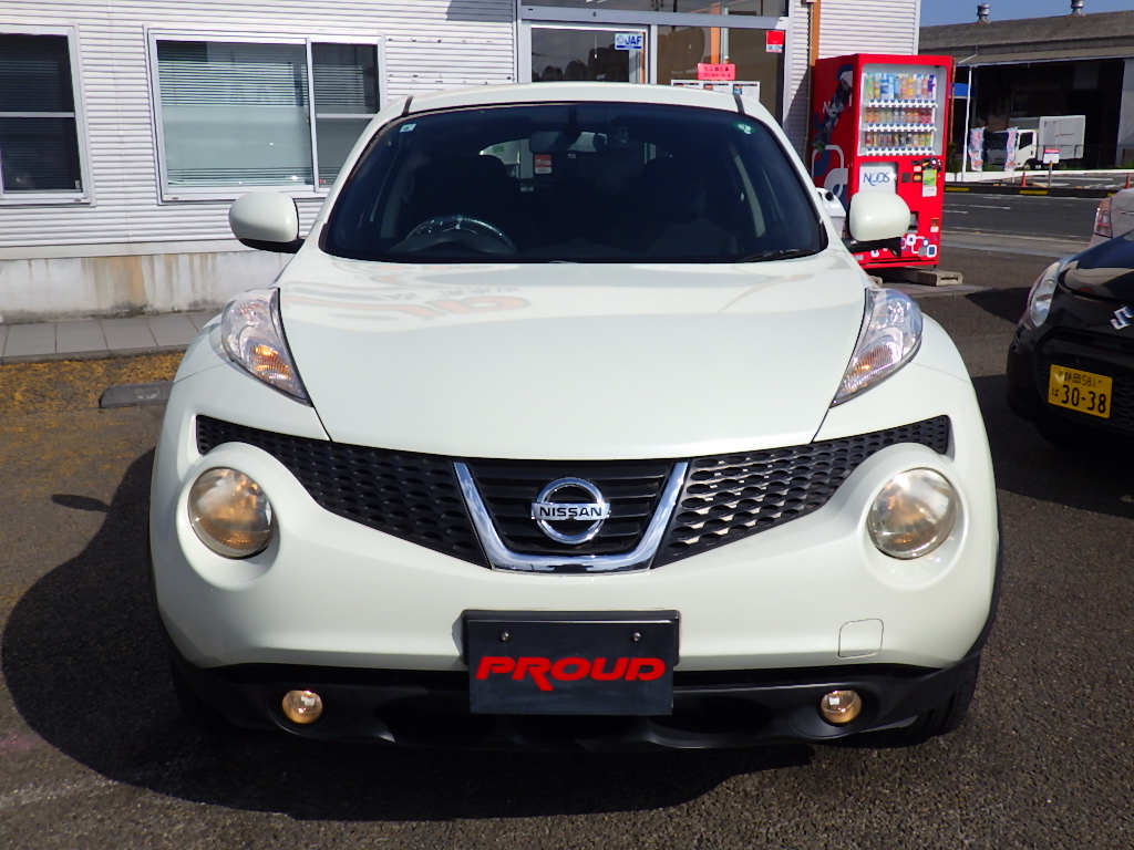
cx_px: 567
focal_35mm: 34
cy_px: 425
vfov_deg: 41.8
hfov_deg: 54.0
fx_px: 1114
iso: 125
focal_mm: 6.1
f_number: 4.6
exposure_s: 1/1500
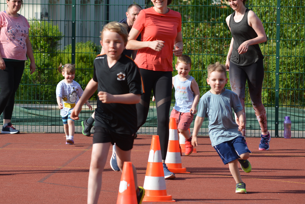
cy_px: 70
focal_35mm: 240
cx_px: 119
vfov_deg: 5.7
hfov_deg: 8.6
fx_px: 2033
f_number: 5.6
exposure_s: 1/500
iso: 200
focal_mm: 116
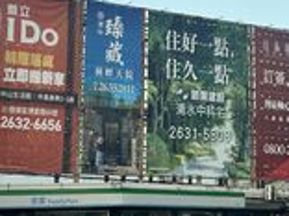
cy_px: -11
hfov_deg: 15.8
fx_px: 1027
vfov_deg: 11.9
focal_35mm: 123
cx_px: 280
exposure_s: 1/1073
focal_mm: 6.86
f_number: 1.78
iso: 64
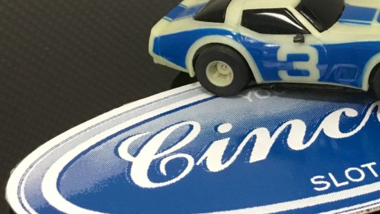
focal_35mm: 63
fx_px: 635
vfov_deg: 18.9
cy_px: 42
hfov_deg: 32.7
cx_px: 281
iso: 200
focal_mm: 3.3
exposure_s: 1/30
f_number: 2.4
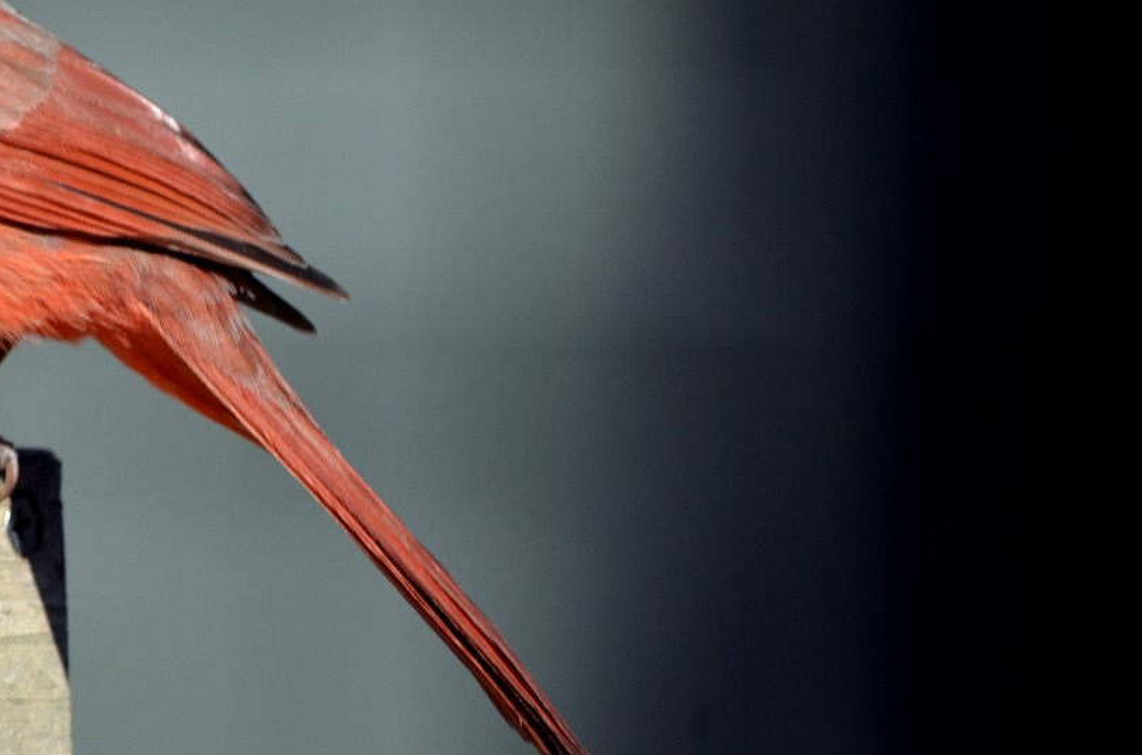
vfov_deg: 1.5
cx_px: 81
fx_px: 27998
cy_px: 41
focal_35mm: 885
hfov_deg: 2.3
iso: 220
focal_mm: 300
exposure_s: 1/500
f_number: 5.6
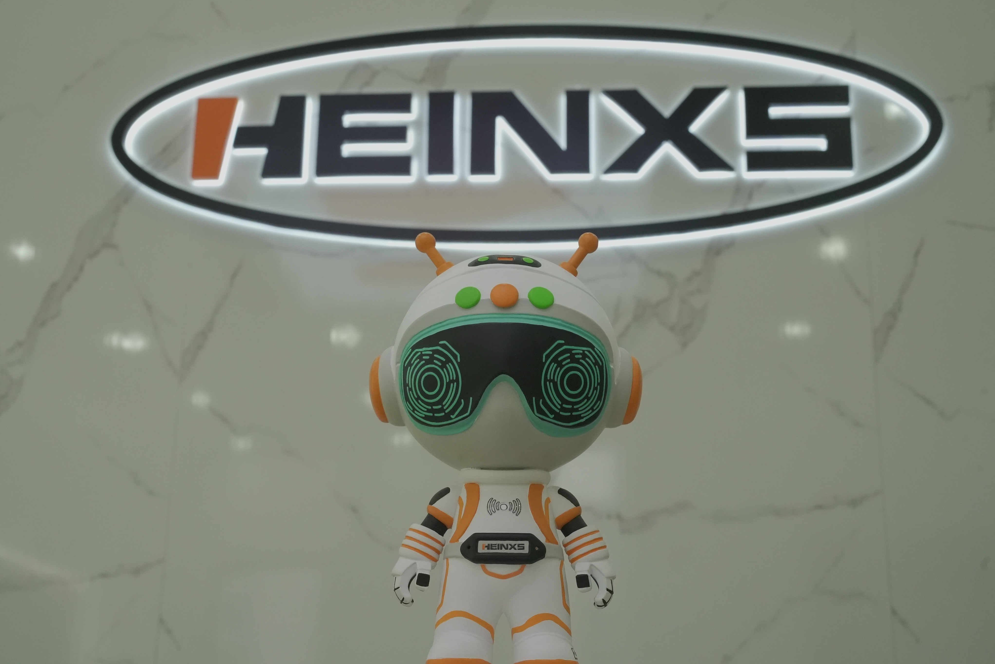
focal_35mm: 52
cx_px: 482
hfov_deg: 38.2
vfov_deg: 26.0
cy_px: 327
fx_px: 1438
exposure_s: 1/200
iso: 6400
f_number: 13
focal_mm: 50
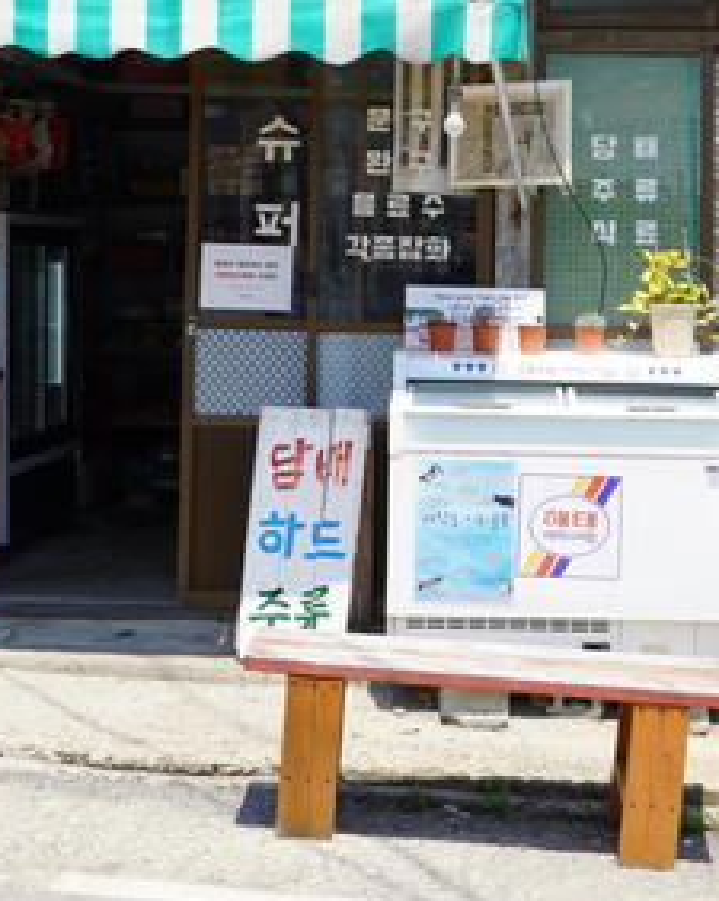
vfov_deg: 22.4
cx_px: 514
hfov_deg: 18.2
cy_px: 174
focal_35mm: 84
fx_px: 2238
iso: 100
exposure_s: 1/125
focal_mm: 24
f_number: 9
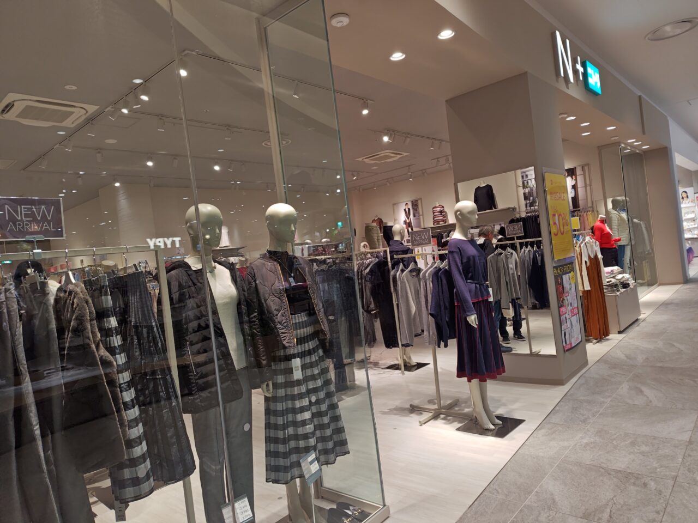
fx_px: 464
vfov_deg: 58.9
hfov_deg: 73.9
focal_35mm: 23
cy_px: 262
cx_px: 349
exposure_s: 1/120
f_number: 1.9
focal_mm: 5.56
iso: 95
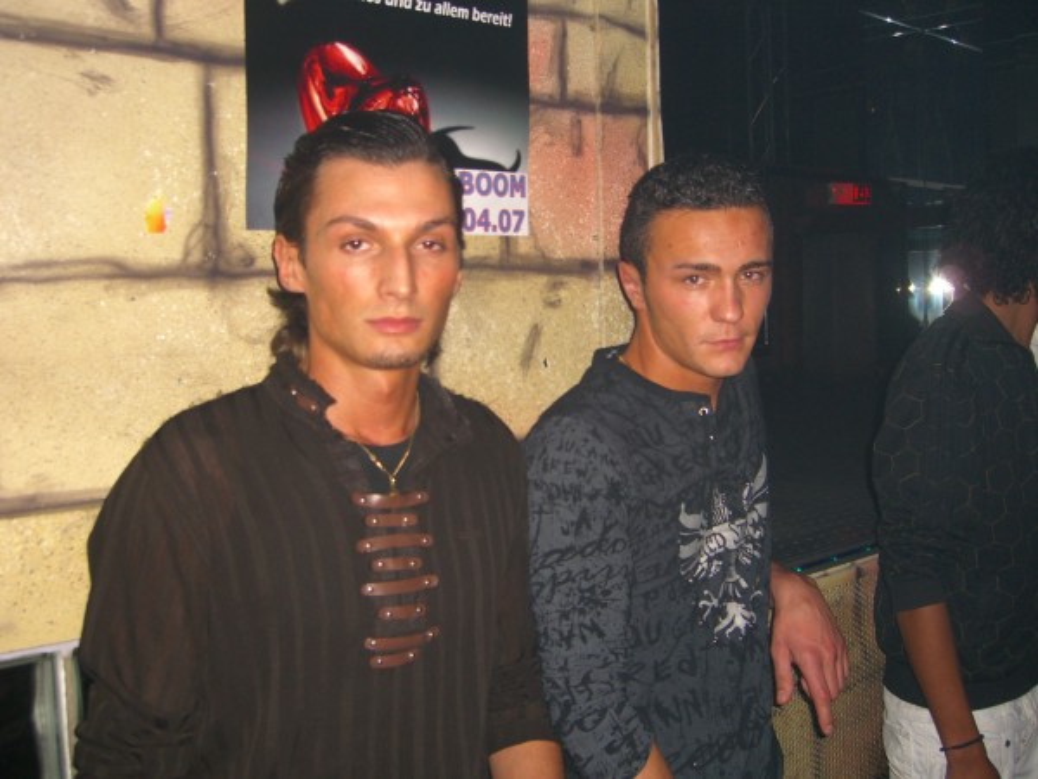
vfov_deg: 37.7
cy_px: 390
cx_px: 519
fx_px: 1139
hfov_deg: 49.0
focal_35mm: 38
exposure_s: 1/60
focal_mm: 7.9
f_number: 2.8
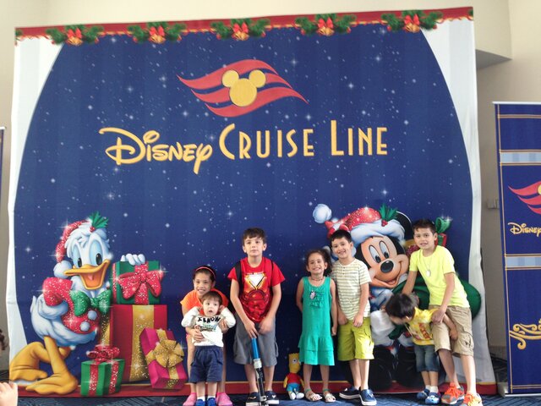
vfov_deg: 42.9
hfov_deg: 55.4
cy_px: 203
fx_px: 516
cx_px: 270
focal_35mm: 33
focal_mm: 4.12
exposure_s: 1/20
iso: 80
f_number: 2.4
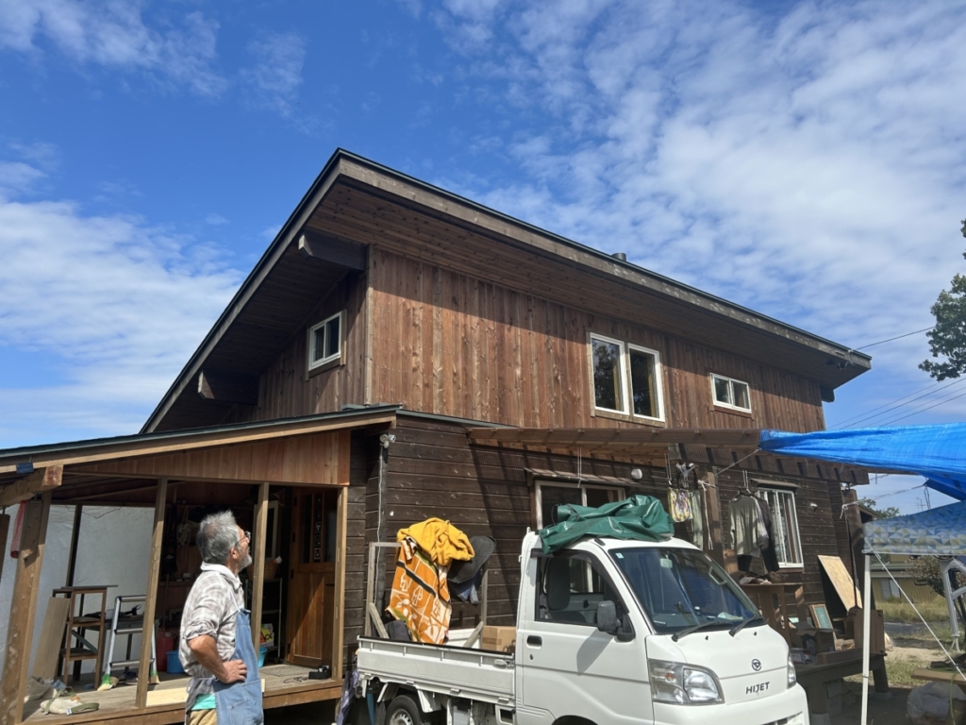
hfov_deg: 67.3
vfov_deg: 53.1
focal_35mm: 26
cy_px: 362
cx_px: 483
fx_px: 726
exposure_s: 1/3257
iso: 50
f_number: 1.5
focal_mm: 5.7
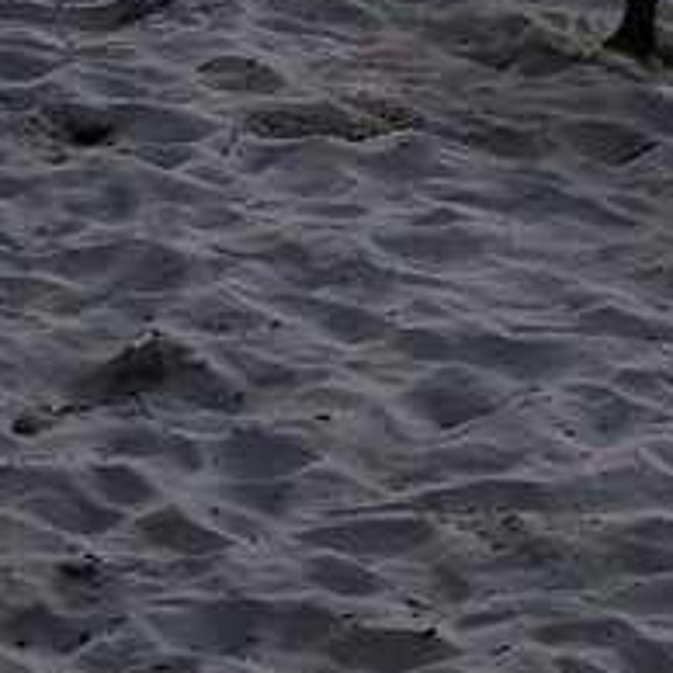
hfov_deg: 9.0
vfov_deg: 8.7
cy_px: -978
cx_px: 1356
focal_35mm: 182
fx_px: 4003
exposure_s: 1/125
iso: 800
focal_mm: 26
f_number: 3.5
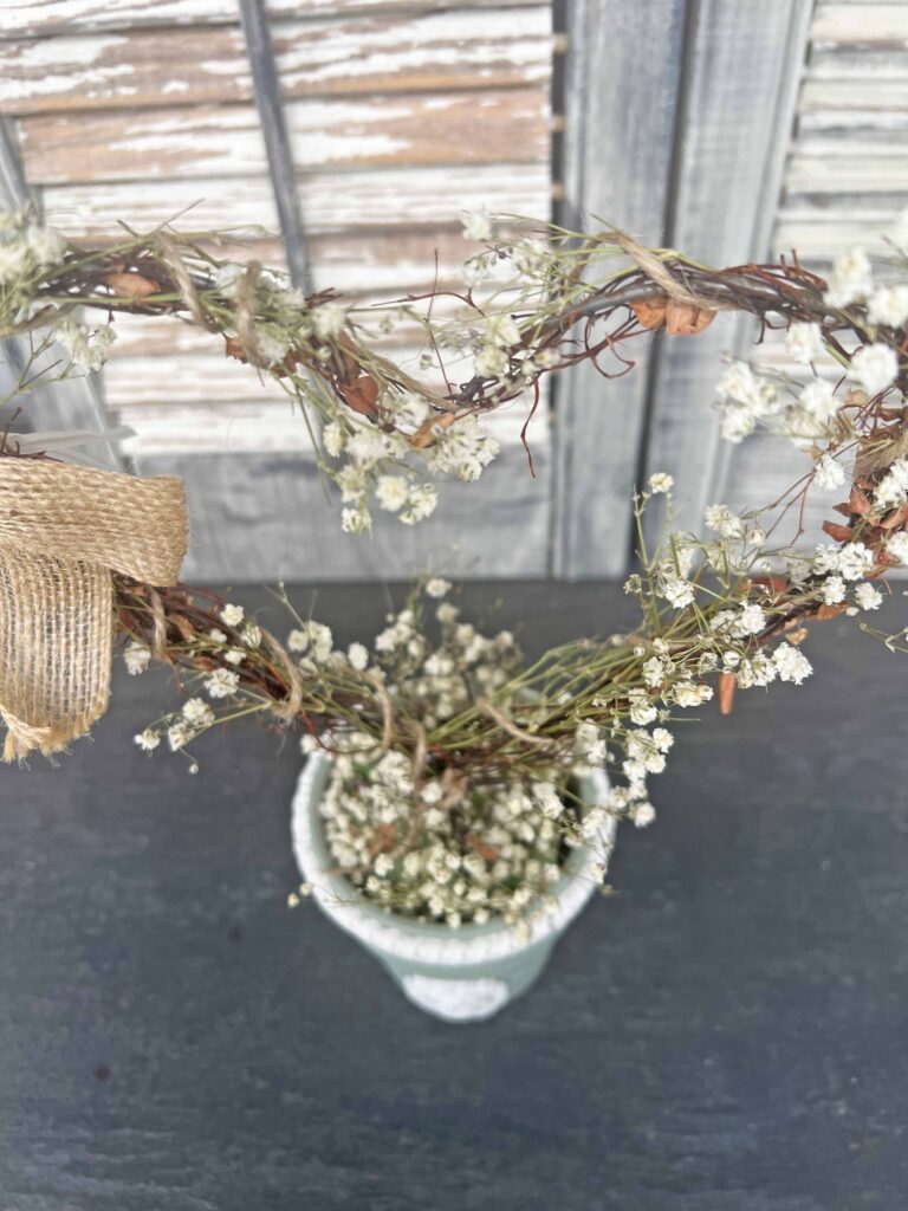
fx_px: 909
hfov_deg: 53.1
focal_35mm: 26
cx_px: 454
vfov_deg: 67.3
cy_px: 606
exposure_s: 1/121
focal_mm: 5.7
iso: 64
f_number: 1.5
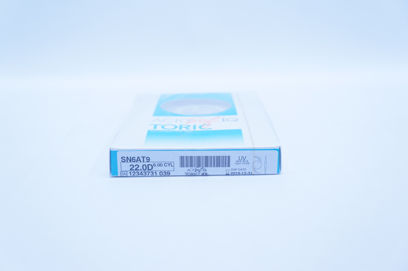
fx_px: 492
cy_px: 136
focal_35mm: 44
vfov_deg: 30.8
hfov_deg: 45.0
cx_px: 204
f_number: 4.5
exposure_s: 1/250
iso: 800
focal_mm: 29
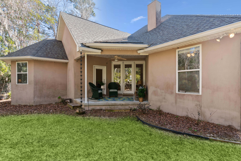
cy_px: 80
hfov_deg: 93.3
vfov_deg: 70.5
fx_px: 114
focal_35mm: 17
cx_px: 120
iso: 250
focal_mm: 17
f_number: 8
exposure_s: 1/60
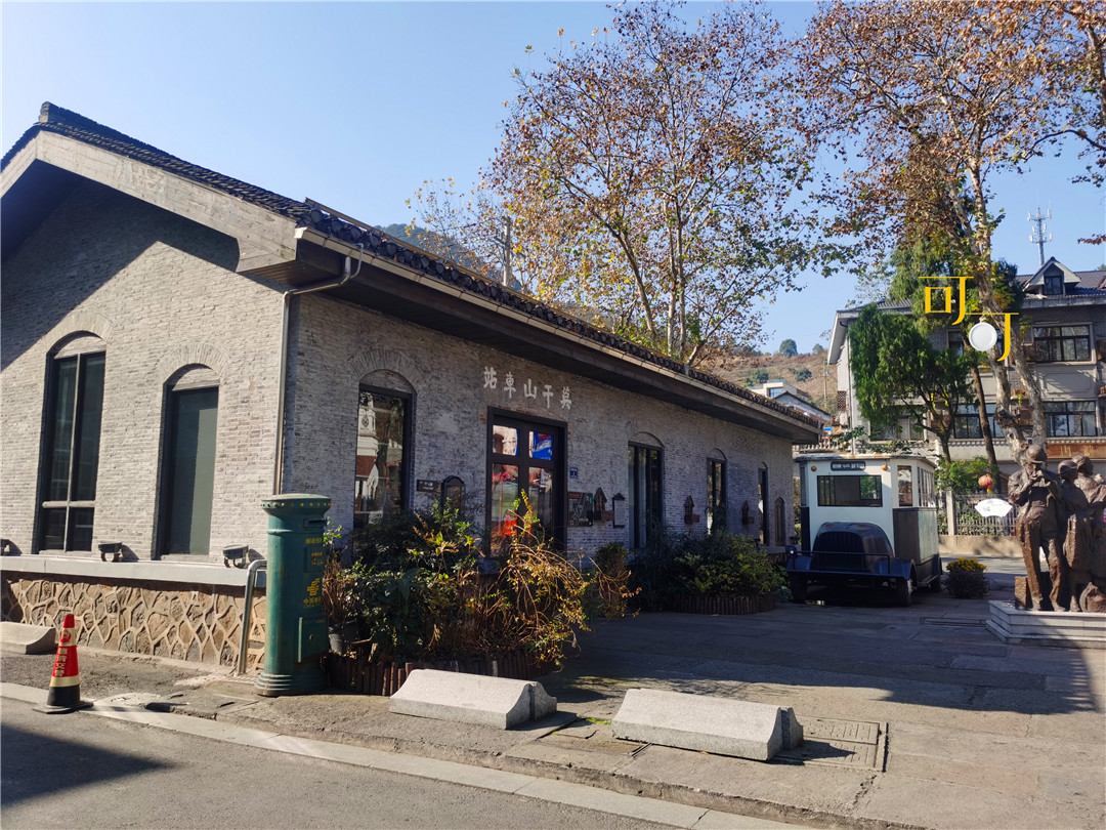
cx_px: 553
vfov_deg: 51.4
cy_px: 415
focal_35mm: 27
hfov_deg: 65.3
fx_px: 863
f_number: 1.6
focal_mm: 5.56
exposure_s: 1/2364
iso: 50
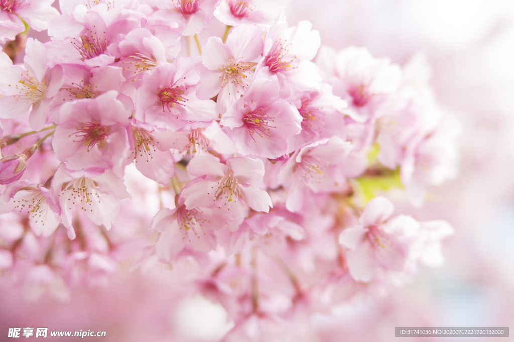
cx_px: 257
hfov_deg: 42.8
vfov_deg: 29.2
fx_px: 656
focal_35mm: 46
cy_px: 171
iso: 100
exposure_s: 1/800
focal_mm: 31
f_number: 2.5
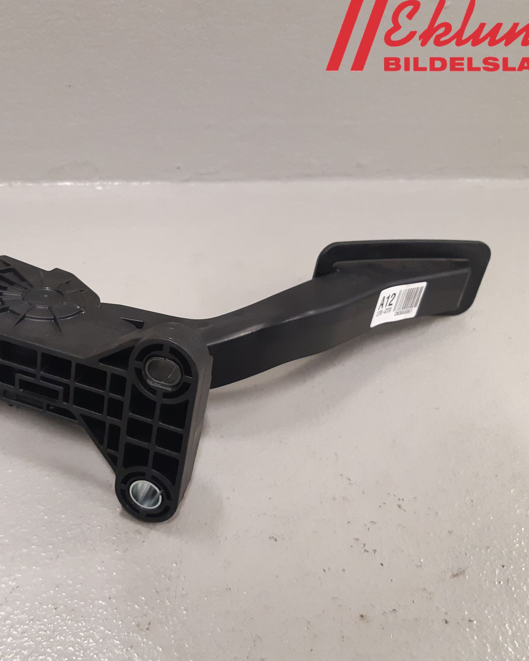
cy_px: 330
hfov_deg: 42.3
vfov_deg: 52.8
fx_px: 665
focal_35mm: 34
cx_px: 148
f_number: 1.7
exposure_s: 1/50
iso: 250
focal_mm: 3.93
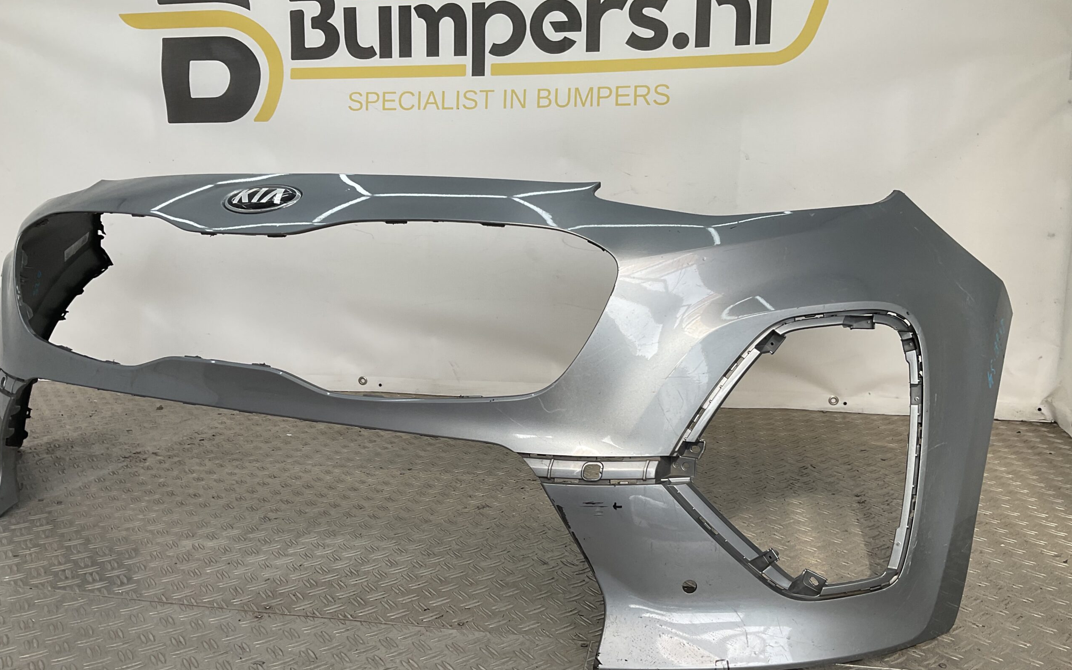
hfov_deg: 61.2
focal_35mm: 31
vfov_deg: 40.5
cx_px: 536
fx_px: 906
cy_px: 375
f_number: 1.8
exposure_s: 1/303
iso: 16
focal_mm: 3
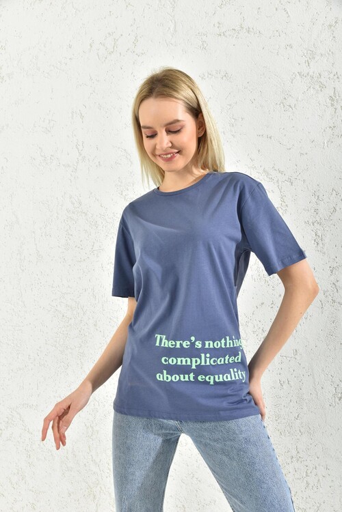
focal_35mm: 36
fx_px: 513
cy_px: 256
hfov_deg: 36.9
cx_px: 171
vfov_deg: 53.1
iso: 100
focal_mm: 36
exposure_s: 1/160
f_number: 7.1
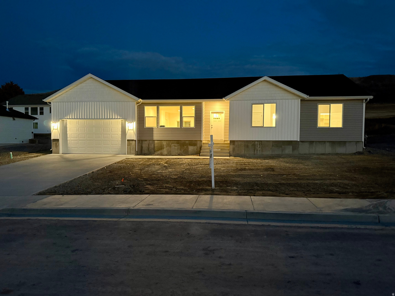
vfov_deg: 56.8
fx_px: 274
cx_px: 198
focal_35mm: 24
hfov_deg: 71.6
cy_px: 148
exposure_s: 1/30
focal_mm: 6.76
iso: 1000
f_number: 1.78
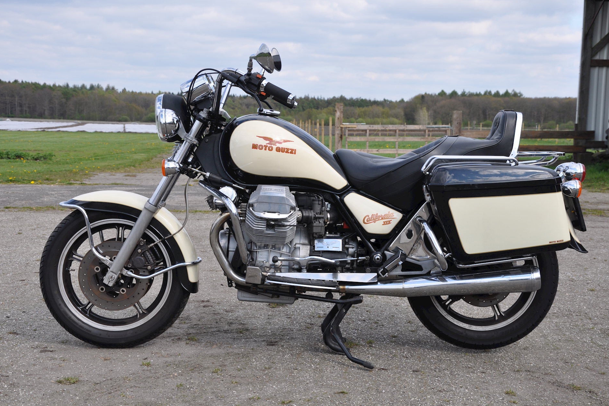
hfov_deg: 34.5
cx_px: 309
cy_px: 204
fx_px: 981
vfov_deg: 23.4
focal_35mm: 58
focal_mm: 38
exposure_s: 1/320
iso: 200
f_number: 9
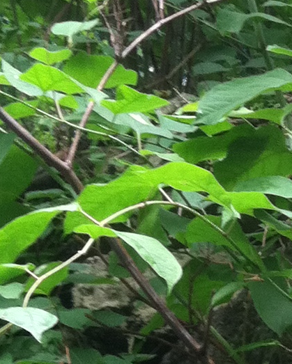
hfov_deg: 8.7
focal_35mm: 169
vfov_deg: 10.9
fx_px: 1824
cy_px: 562
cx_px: 540
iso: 100
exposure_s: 1/60
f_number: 2.8
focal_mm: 3.85
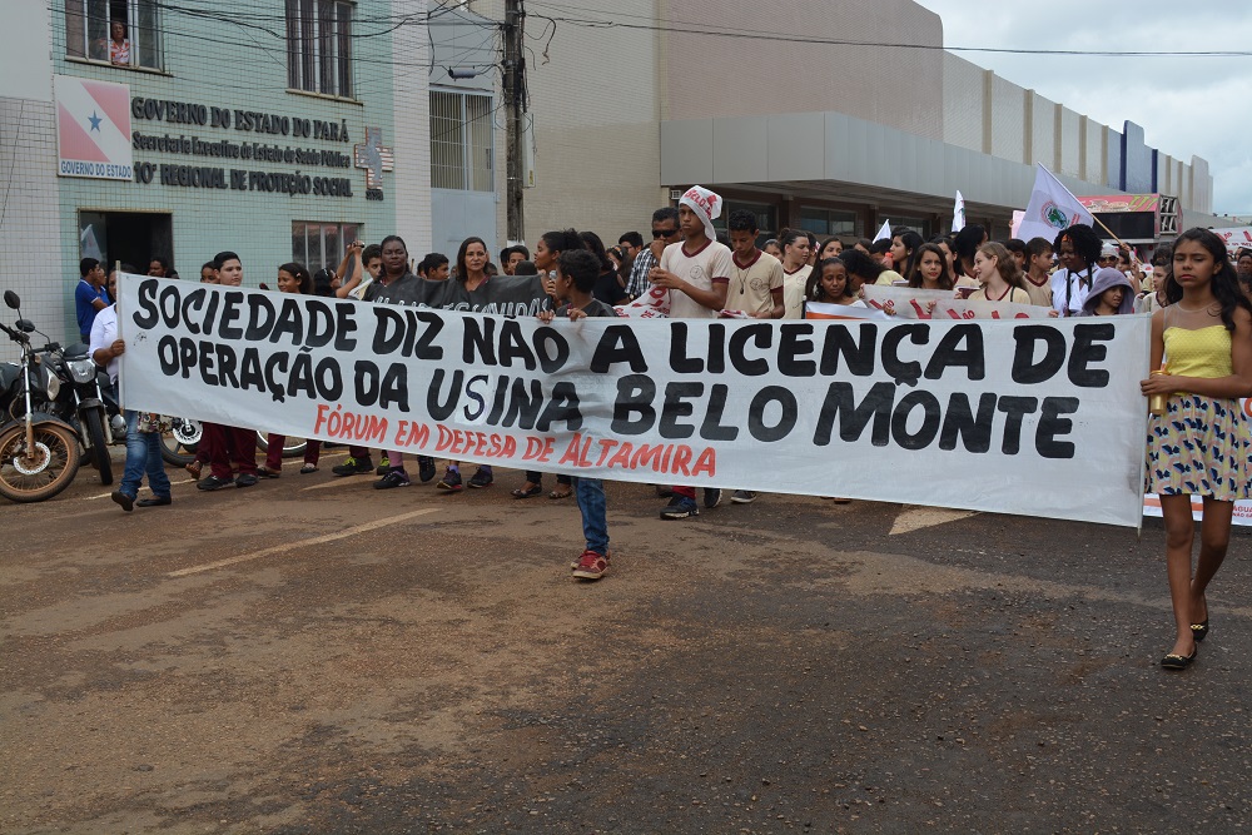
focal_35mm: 42
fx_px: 1461
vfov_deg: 31.9
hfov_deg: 46.4
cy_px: 418
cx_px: 626
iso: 200
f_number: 8
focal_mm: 28
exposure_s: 1/250
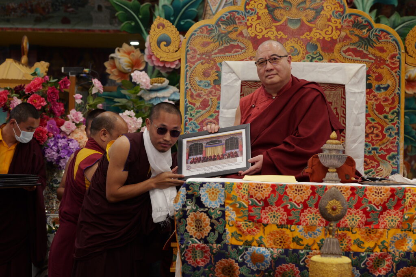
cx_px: 208
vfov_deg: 16.1
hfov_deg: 23.9
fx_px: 982
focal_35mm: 85
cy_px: 138
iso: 3200
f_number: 4
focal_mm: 85
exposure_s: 1/125
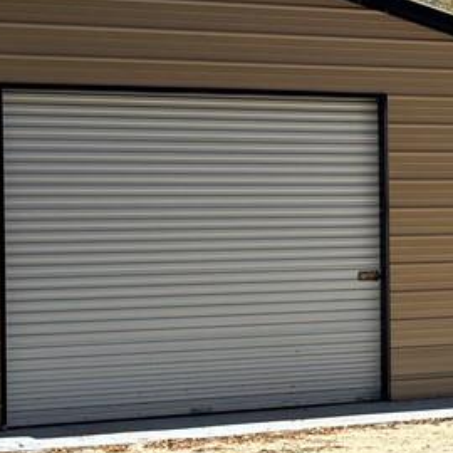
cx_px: 591
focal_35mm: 136
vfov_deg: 12.8
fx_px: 2014
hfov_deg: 12.4
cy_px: 223
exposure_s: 1/2242
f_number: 1.6
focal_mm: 5.96
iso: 50
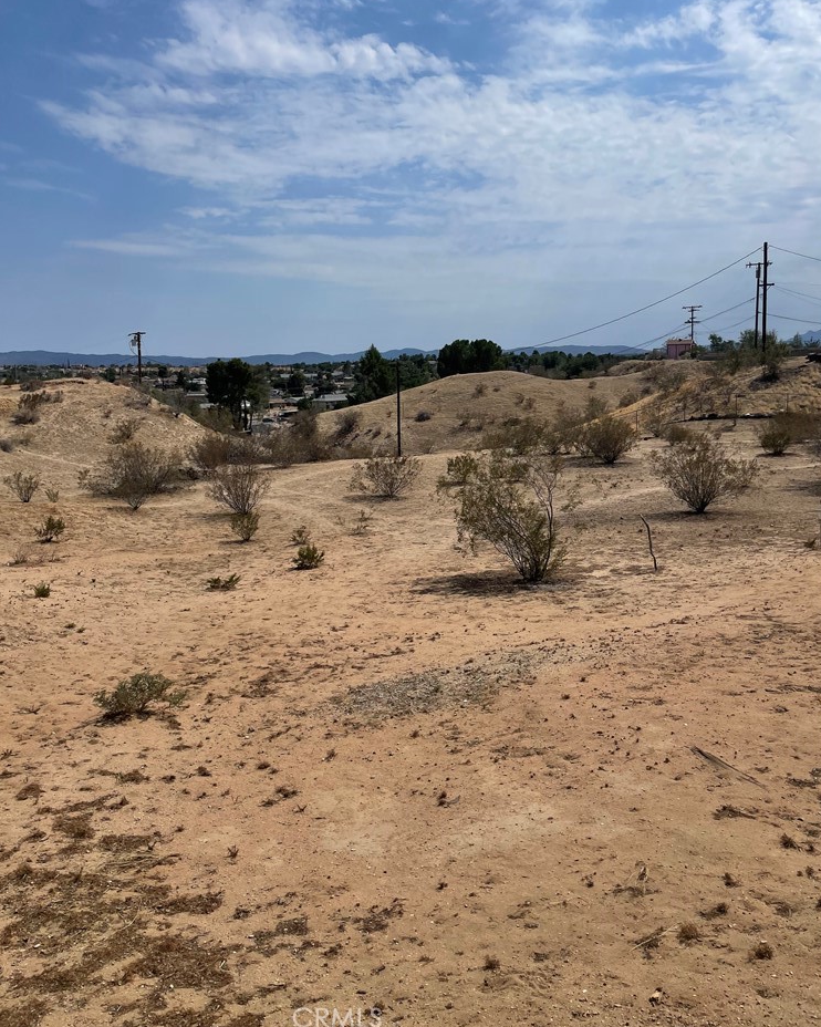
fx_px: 851
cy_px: 467
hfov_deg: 51.5
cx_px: 406
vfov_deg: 62.1
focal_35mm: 28
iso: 32
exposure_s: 1/11905
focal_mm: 4.2
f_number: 1.6
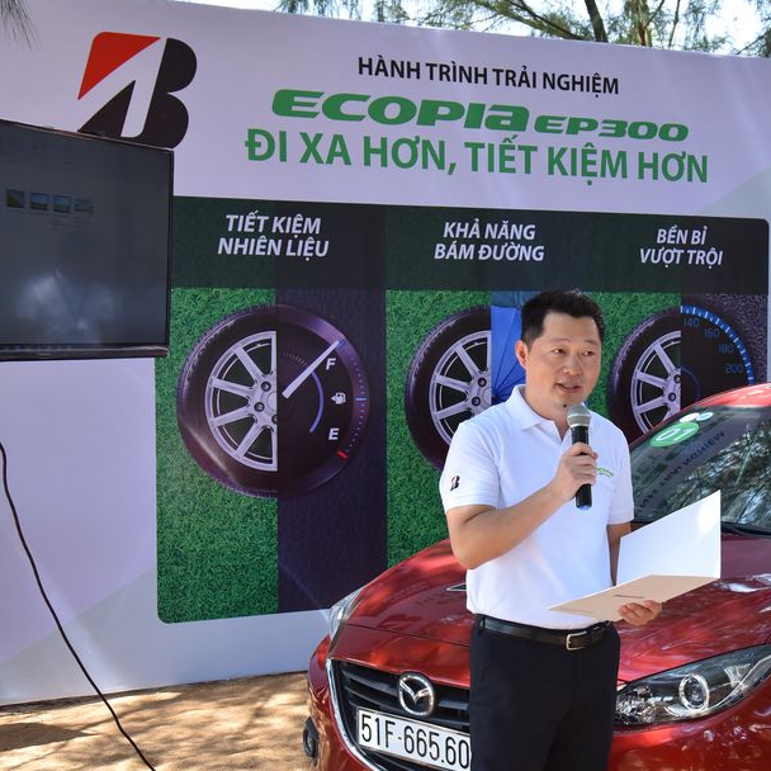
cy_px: 403
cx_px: 612
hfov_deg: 26.8
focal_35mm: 63
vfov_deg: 27.3
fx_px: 1588
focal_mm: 44
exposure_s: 1/800
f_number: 6.3
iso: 1600
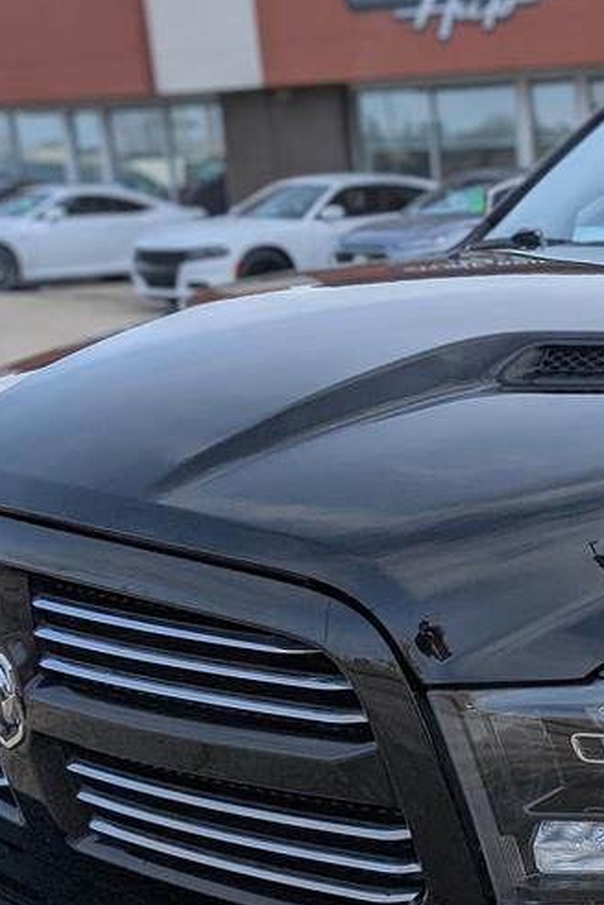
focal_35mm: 65
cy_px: 702
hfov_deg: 19.2
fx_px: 1635
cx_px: 814
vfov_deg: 30.3
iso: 19
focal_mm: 6.9
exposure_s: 1/1151
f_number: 1.68
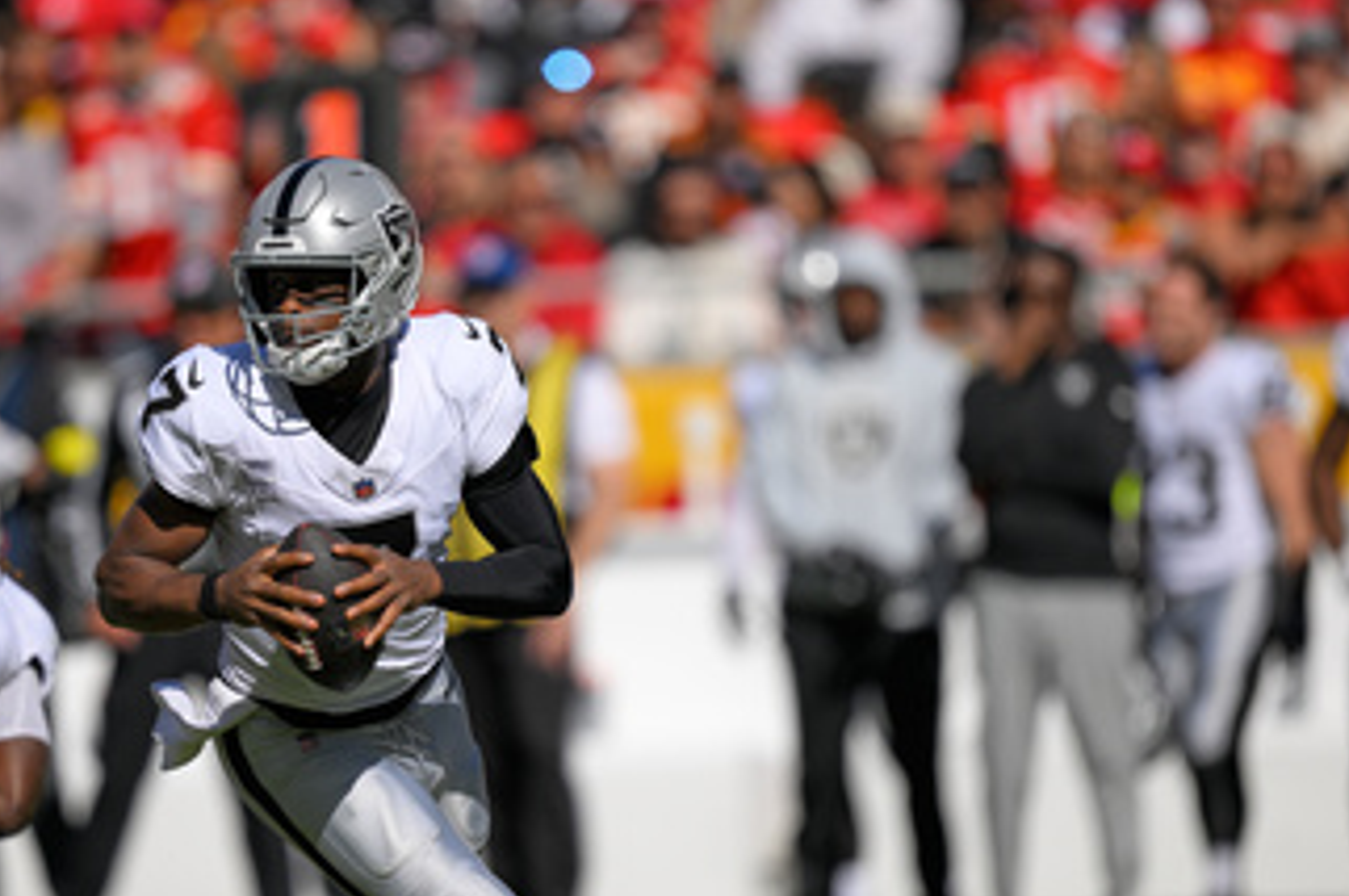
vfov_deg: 2.2
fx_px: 23808
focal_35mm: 636
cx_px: 436
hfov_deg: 3.2
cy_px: 588
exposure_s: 1/3200
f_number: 2.8
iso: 72
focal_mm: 400
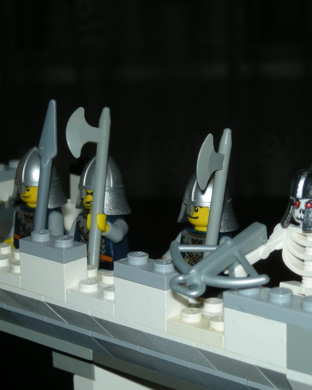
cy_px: 195
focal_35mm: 100
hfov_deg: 15.4
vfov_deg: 19.2
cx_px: 160
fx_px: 1154
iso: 50
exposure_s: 1/60
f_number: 7.8
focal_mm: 12.3
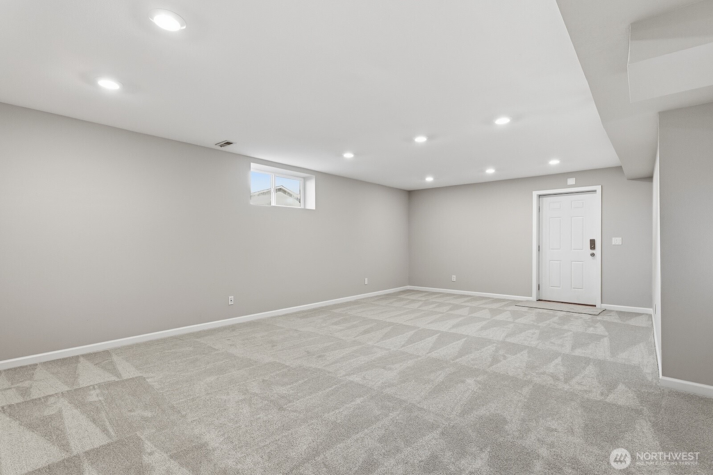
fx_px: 317
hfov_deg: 96.7
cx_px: 356
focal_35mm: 16
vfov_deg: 73.8
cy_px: 238
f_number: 7.1
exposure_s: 1/160
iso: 1250
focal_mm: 16
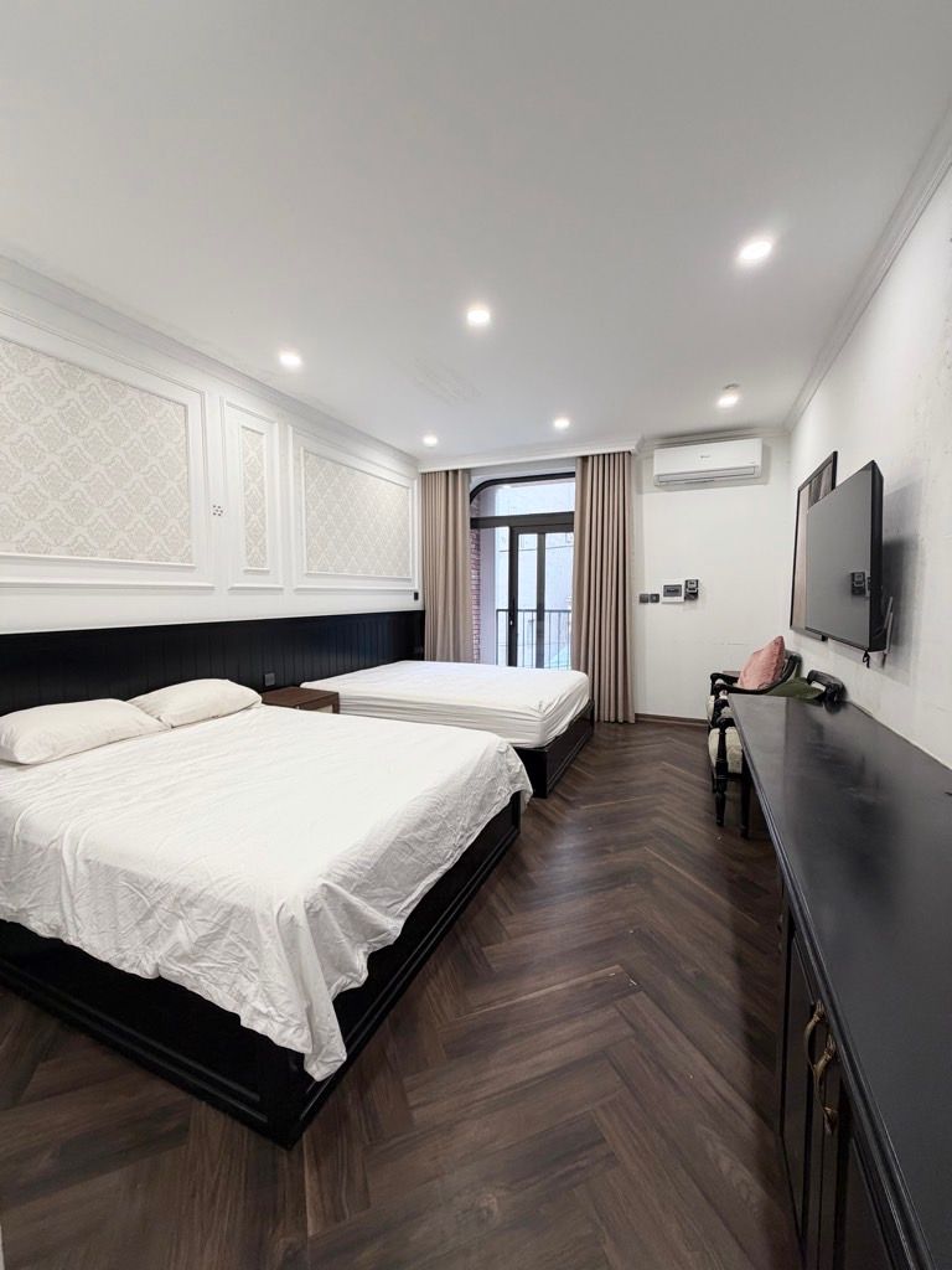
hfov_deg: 85.7
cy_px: 635
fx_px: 513
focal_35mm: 14
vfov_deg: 102.1
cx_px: 476
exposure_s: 1/100
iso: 160
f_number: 2.2
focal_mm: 2.22
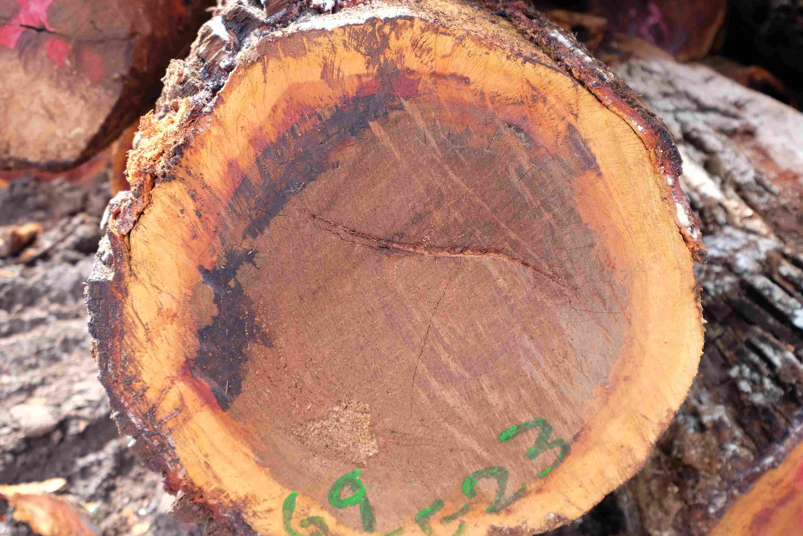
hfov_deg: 49.5
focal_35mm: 39
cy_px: 290
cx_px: 393
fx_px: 870
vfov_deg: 34.2
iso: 200
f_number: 4
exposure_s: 1/100
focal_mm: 24
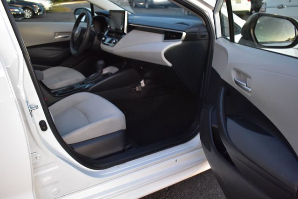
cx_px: 149
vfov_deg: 39.9
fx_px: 273
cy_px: 100
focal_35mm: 33
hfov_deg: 57.2
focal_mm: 22
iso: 1600
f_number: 3.8
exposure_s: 1/5
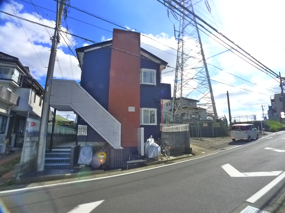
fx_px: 198
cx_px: 142
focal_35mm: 24
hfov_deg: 71.6
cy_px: 106
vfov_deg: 56.8
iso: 400
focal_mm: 5.1
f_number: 4
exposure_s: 1/800
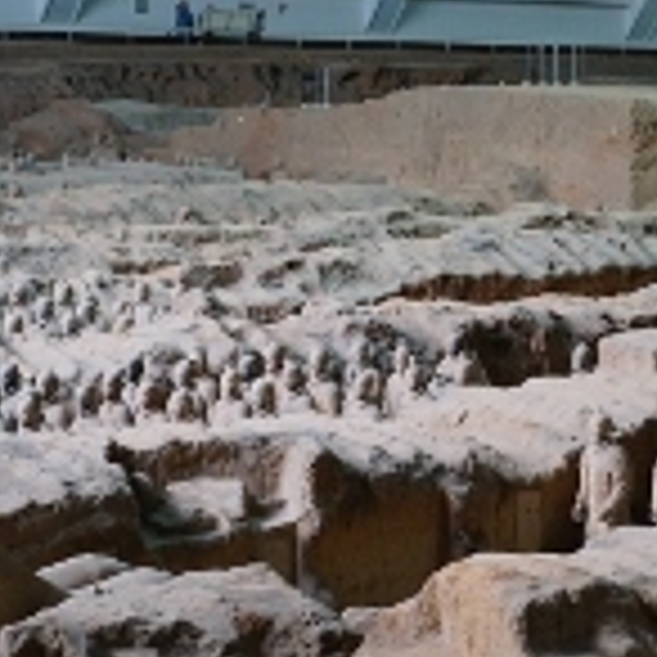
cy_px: 340
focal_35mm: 122
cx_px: 720
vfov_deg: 14.3
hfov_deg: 14.0
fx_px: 2623
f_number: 4.5
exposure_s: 1/60
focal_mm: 35
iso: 800
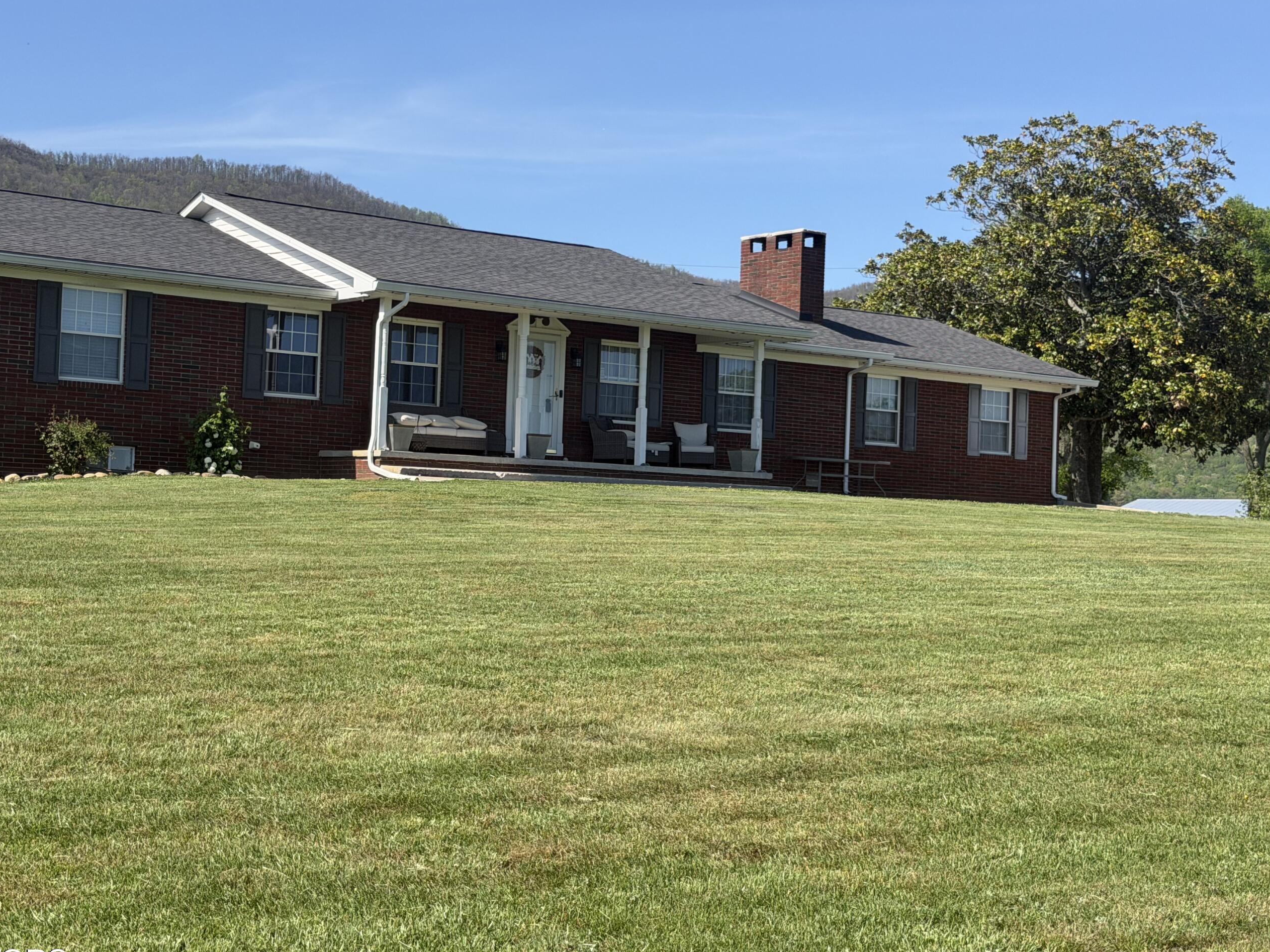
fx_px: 2091
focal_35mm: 57
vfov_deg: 25.7
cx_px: 583
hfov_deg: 33.8
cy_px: 448
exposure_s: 1/4098
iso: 64
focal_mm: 6.76
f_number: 1.78
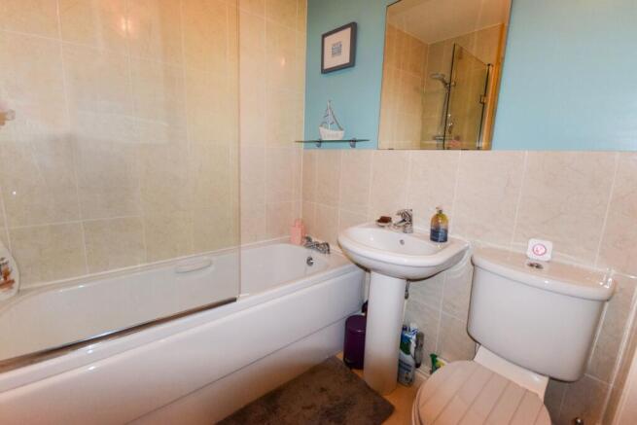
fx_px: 265
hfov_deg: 100.4
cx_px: 318
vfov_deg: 77.4
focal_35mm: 15
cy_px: 212
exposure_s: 1/60
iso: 1100
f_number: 4
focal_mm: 10
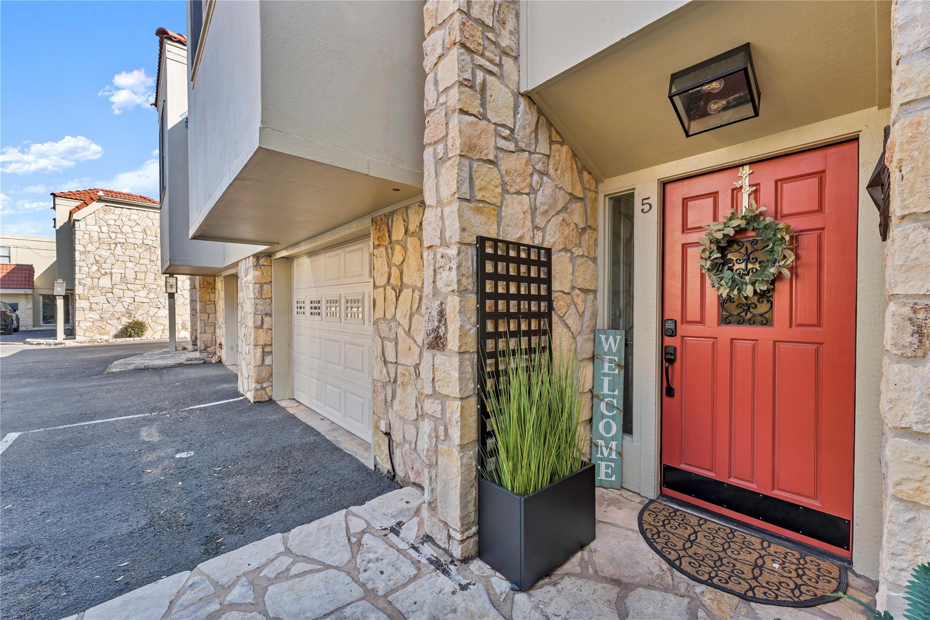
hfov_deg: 104.3
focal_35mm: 14
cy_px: 310
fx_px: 362
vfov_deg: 81.2
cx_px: 465
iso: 100
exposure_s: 1/20
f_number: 9
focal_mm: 14
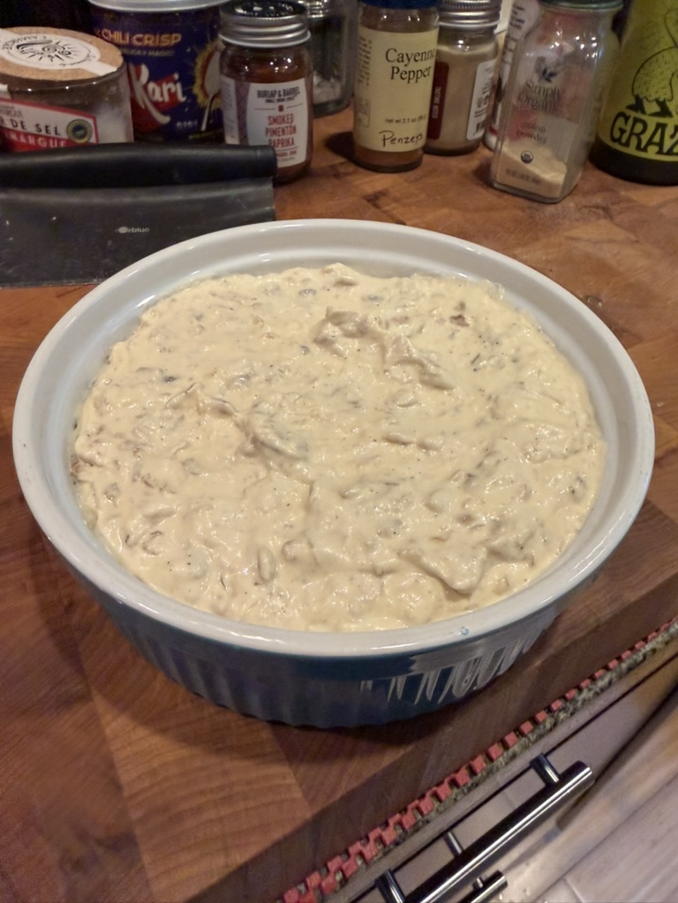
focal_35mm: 24
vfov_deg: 71.6
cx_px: 339
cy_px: 452
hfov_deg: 56.8
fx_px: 627
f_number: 2.2
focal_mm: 2.22
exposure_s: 1/84
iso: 320
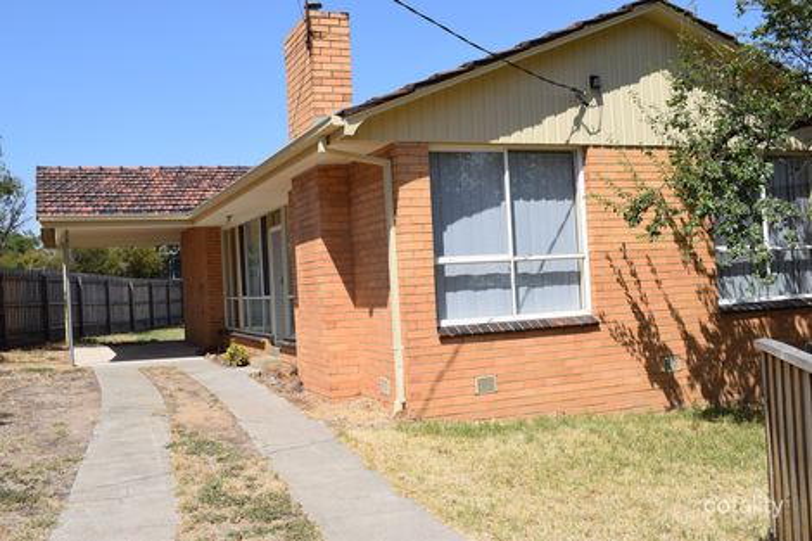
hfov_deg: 51.3
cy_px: 270
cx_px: 406
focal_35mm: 38
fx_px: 845
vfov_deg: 35.5
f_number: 10
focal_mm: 25
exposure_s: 1/400
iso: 200
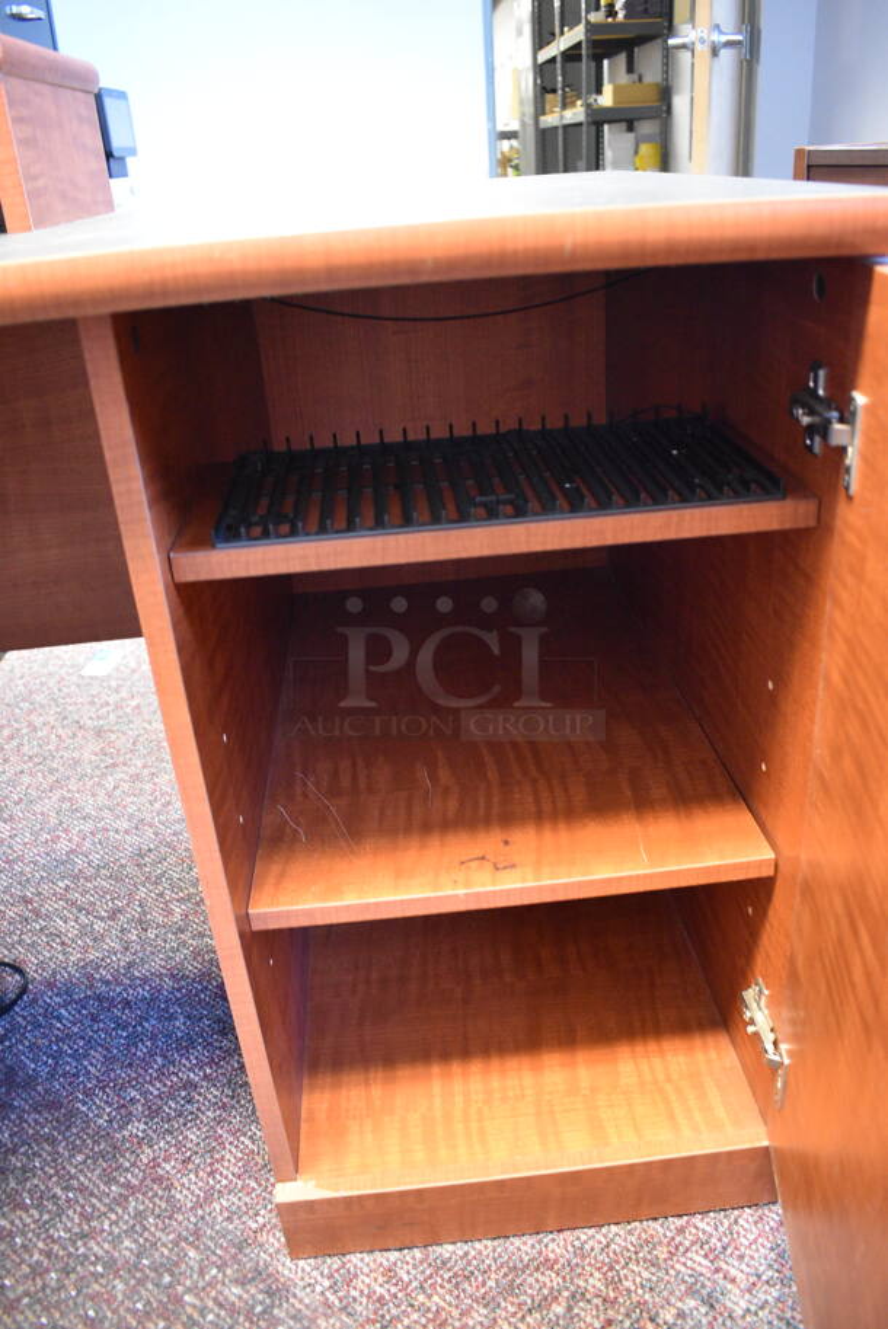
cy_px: 664
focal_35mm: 27
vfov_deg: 67.3
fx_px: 997
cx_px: 444
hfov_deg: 48.0
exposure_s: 1/15
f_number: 3.5
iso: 3200
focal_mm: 18
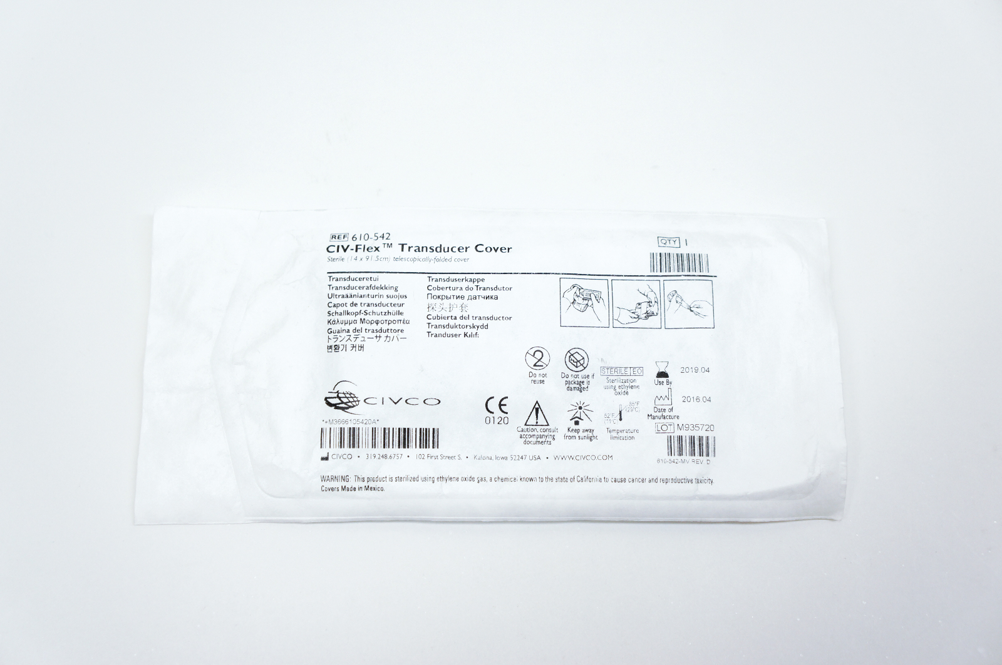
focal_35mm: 45
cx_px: 501
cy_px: 332
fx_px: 1251
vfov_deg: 29.8
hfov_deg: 43.6
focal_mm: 30
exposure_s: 1/200
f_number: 4.5
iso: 200
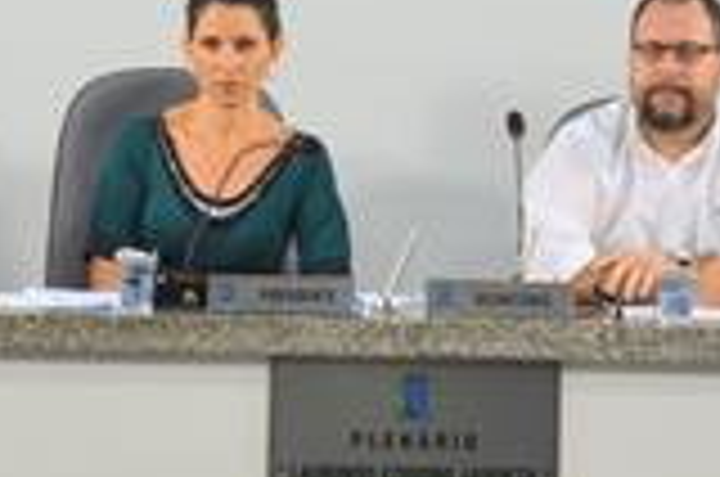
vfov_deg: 4.1
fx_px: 6587
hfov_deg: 6.3
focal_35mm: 330
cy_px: 477
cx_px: 169
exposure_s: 1/60
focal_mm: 52
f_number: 5
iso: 450
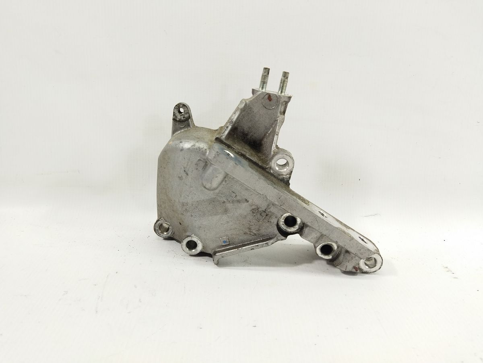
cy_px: 182
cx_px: 242
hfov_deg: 65.3
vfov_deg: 51.4
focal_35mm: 27
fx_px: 377
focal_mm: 4.71
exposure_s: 1/100
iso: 142
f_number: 1.79
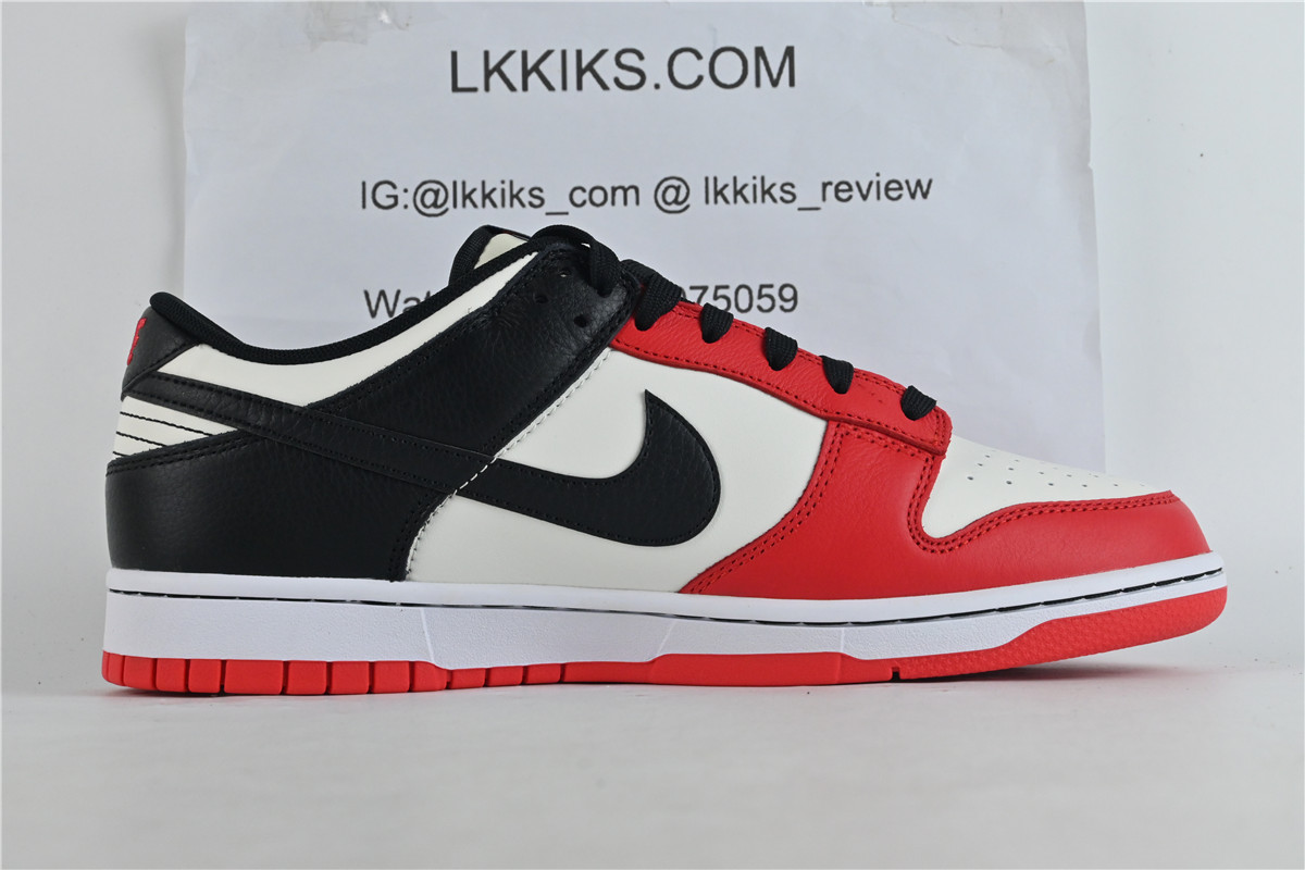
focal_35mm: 56
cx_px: 652
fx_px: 2012
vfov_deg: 24.4
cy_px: 435
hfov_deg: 35.9
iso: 1000
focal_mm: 37
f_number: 10
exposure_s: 1/100
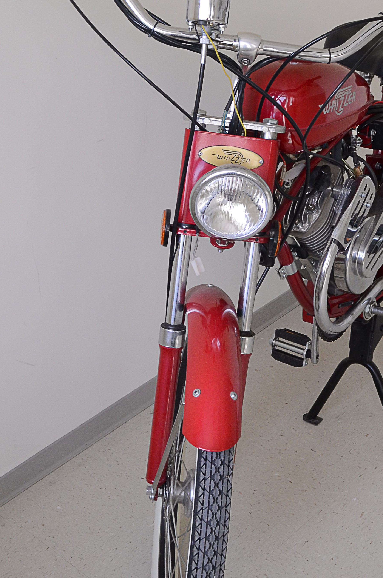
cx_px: 267
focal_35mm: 55
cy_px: 261
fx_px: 882
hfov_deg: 24.3
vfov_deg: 36.3
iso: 640
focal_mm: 20
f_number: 6.3
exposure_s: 1/80
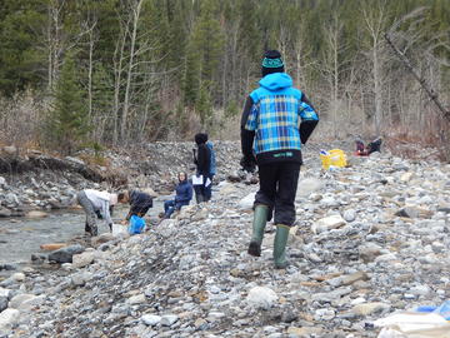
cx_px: 225
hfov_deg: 28.2
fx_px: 897
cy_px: 169
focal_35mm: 69
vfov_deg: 21.3
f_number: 4.1
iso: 125
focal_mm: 12.3
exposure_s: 1/160
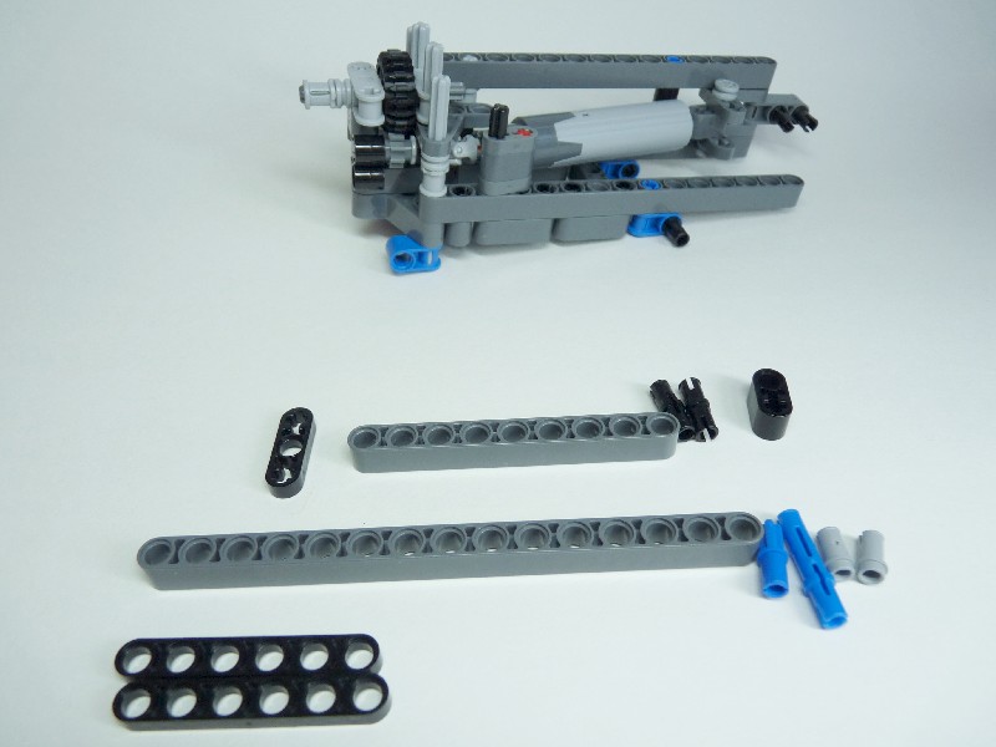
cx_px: 498
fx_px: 777
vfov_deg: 51.4
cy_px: 374
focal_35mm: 27
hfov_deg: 65.3
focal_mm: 4.8
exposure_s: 1/50
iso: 100
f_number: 2.8
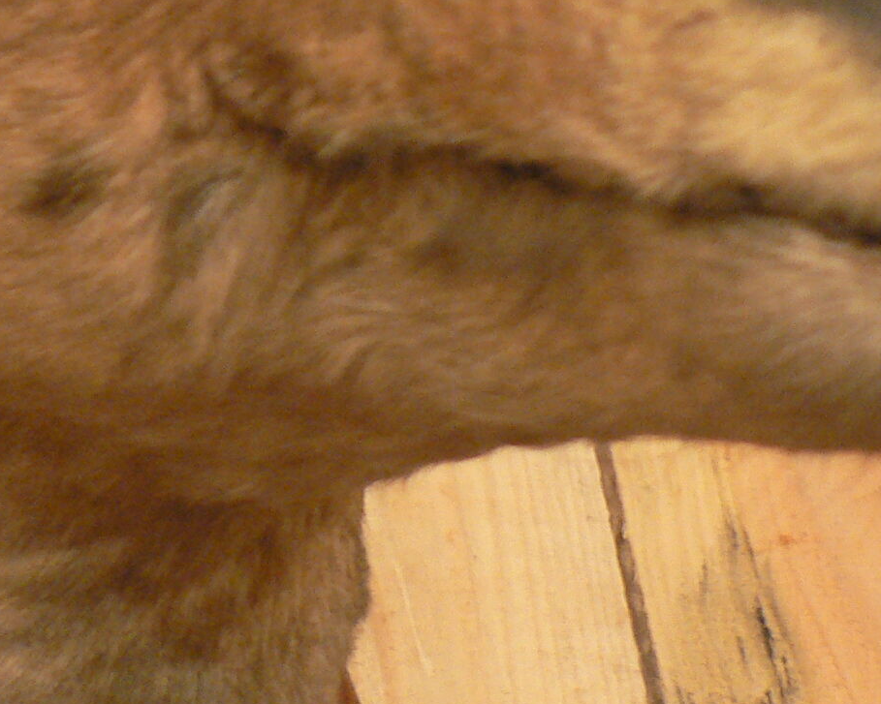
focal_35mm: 99
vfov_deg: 14.9
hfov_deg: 19.3
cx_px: 237
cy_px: -173
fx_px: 2581
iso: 200
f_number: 2.8
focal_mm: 6
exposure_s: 1/10
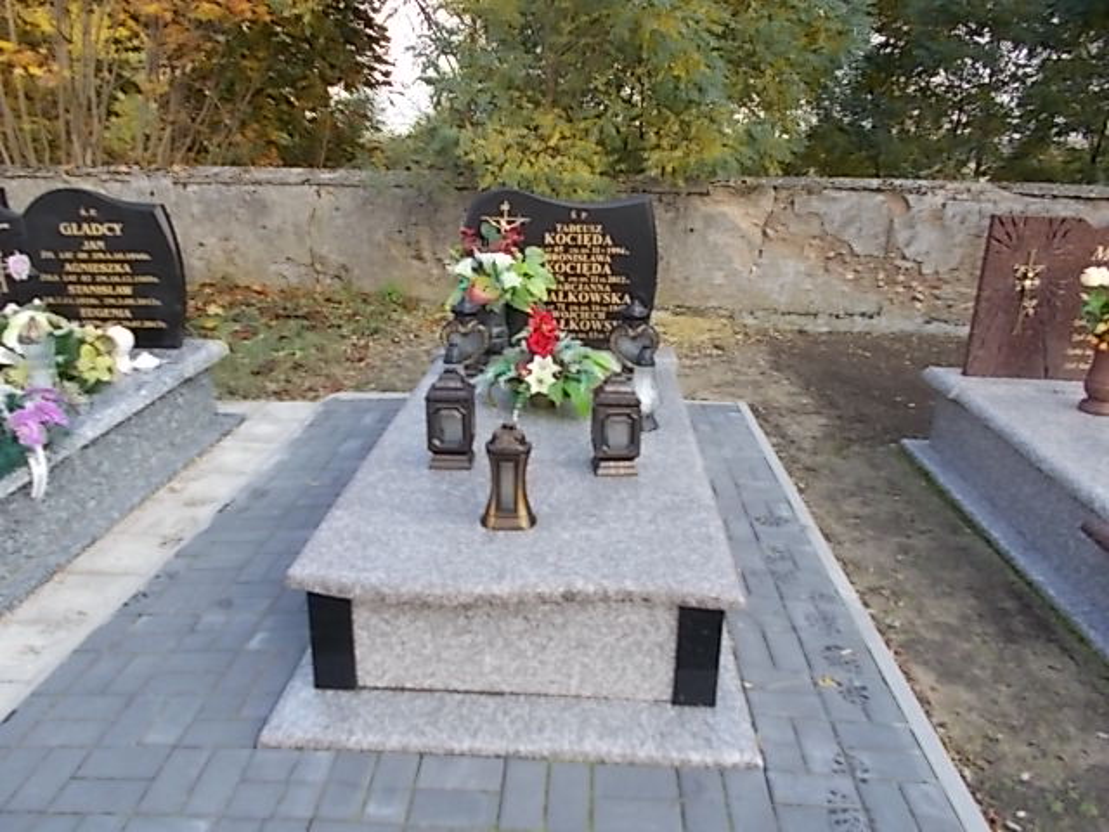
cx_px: 554
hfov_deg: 67.3
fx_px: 833
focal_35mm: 26
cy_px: 416
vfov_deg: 53.1
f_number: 3.2
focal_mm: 4.6
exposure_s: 1/125
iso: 80
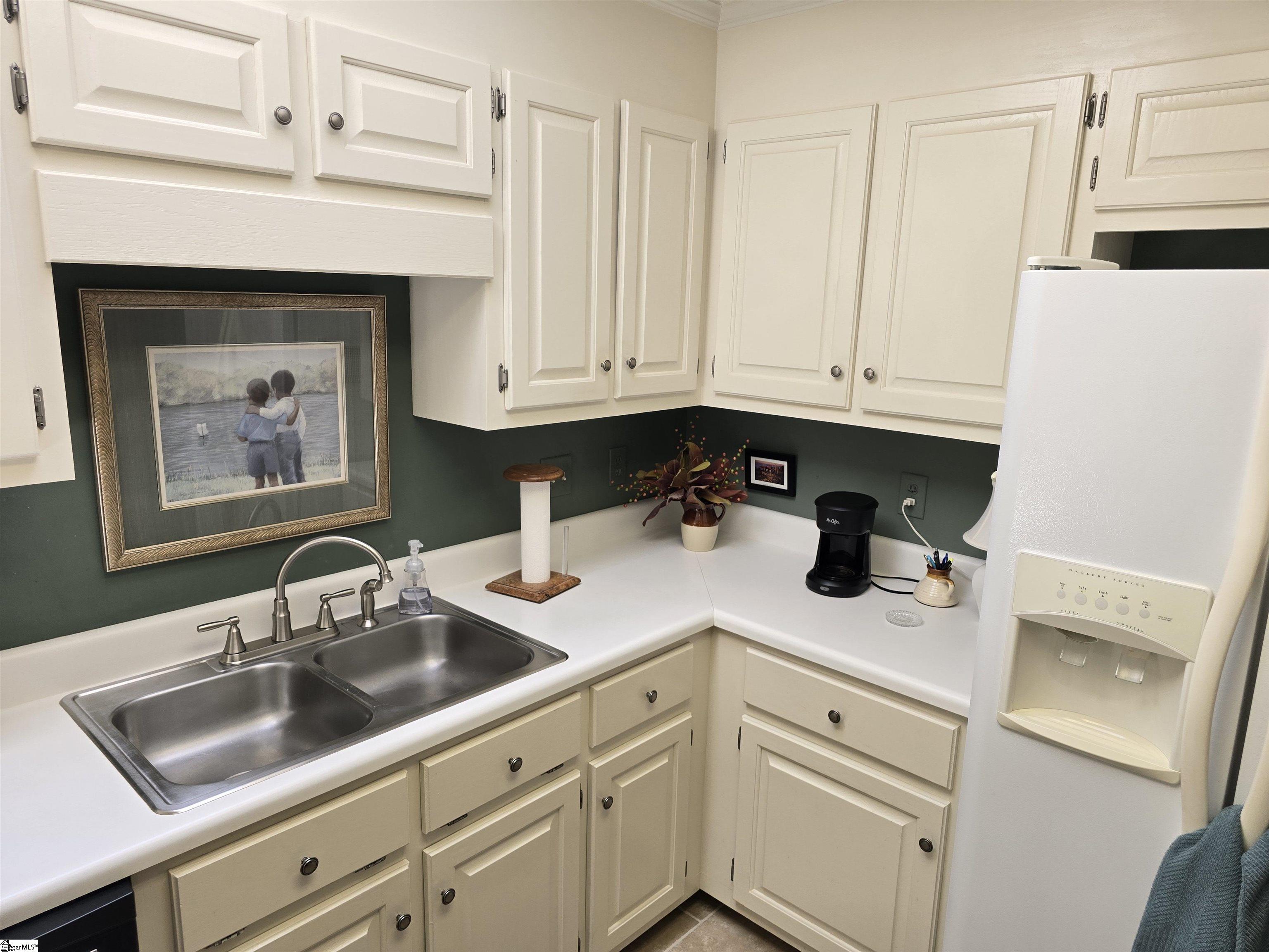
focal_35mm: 23
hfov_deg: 73.9
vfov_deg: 58.9
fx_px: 843
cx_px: 634
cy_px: 476
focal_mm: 6.3
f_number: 1.7
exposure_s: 1/120
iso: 64
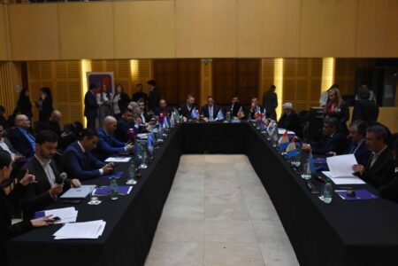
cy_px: 133
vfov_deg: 41.7
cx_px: 199
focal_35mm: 32
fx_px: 348
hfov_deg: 59.5
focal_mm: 21
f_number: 3.8
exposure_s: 1/125
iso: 1600
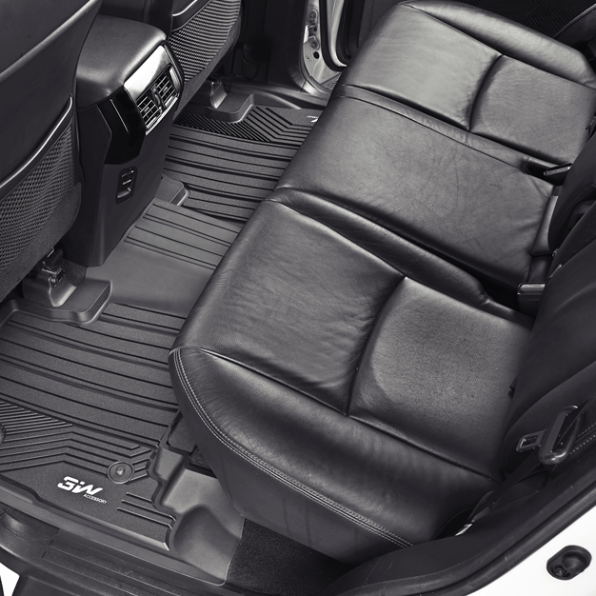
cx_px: 161
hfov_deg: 34.1
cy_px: 296
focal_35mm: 49
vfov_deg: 34.7
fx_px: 954
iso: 100
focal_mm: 38
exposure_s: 1/125
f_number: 18
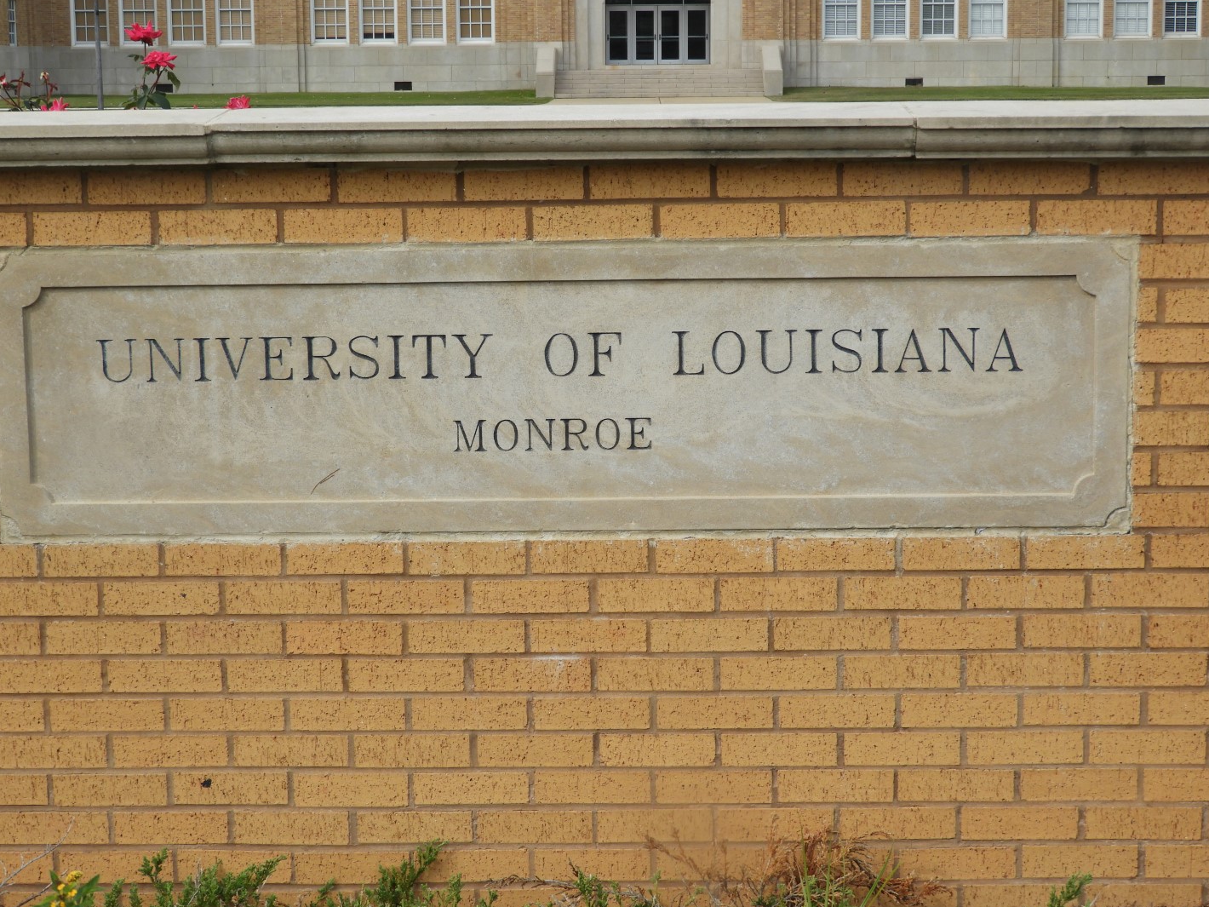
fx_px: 2480
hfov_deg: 27.4
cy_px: 452
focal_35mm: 71
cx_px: 599
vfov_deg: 20.7
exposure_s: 1/500
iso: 100
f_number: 4.5
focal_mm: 12.5
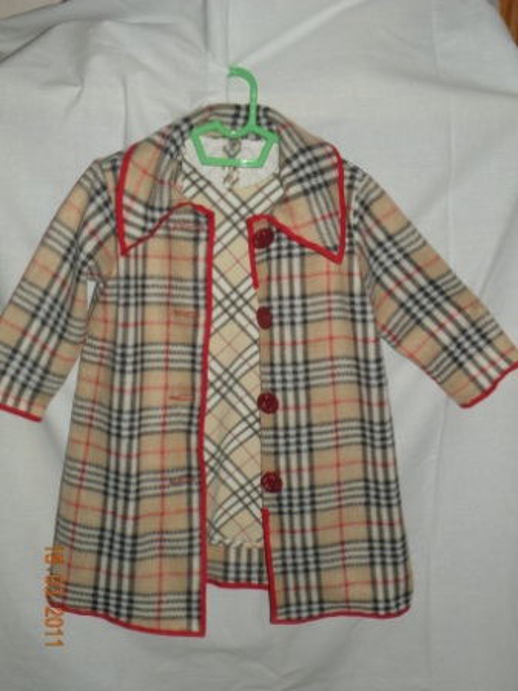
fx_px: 838
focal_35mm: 42
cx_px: 259
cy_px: 346
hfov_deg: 34.3
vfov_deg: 44.8
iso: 98
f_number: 8
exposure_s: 1/60
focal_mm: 7.4
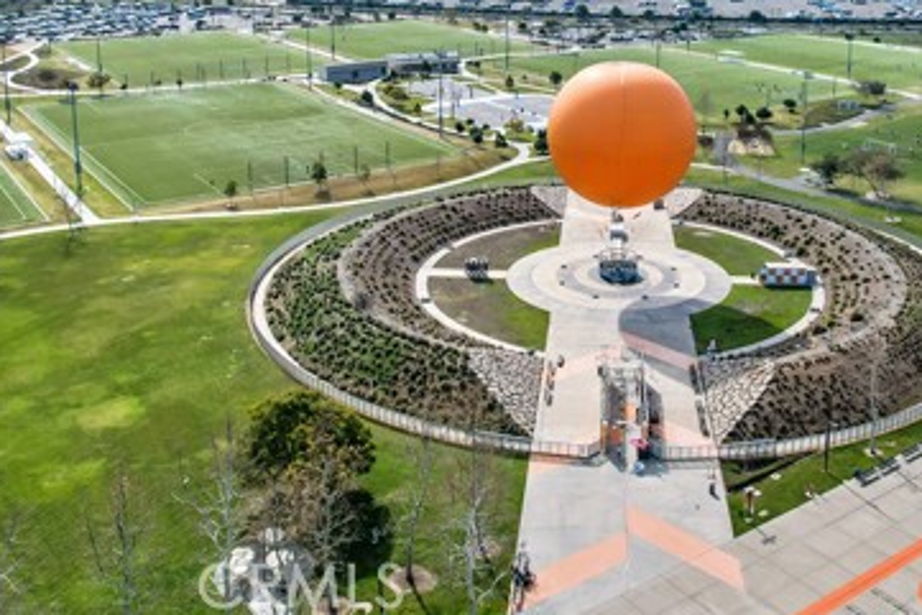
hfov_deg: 49.2
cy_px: 78
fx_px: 999
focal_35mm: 39
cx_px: 559
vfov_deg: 32.7
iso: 110
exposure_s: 1/3200
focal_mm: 8.38
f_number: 2.8
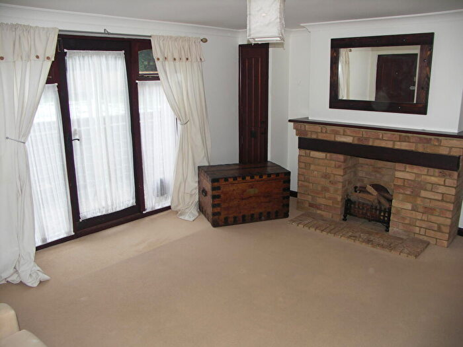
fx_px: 375
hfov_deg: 63.4
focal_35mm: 28
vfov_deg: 49.7
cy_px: 174
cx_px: 232
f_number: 2.8
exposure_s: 1/50
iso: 100
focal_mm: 7.2
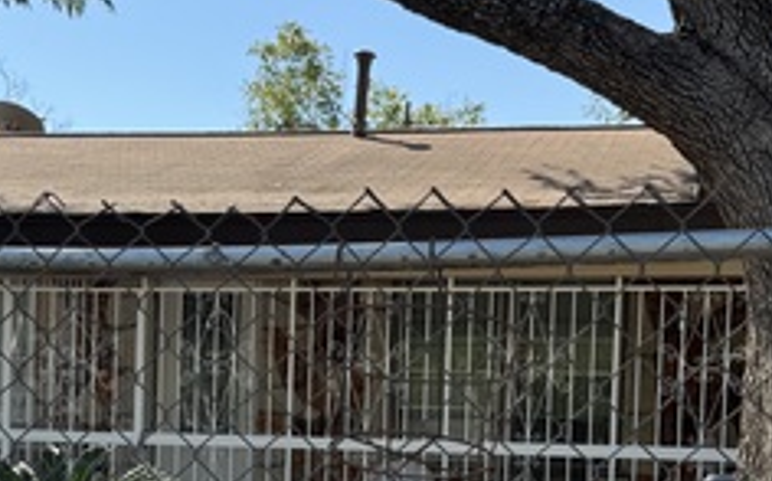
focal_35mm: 69
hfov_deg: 29.8
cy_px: 465
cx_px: 343
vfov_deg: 18.4
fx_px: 1450
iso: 80
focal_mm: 6.76
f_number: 1.78
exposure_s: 1/1678
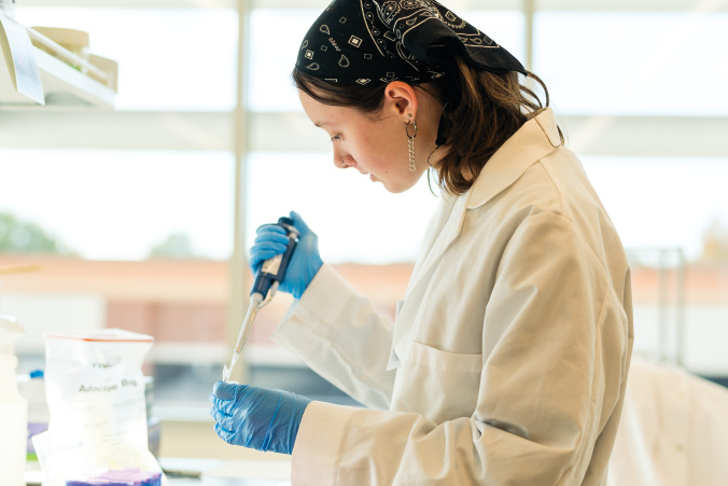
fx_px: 1497
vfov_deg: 18.4
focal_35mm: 74
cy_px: 223
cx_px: 376
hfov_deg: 27.3
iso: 100
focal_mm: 50
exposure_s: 1/250
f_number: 2
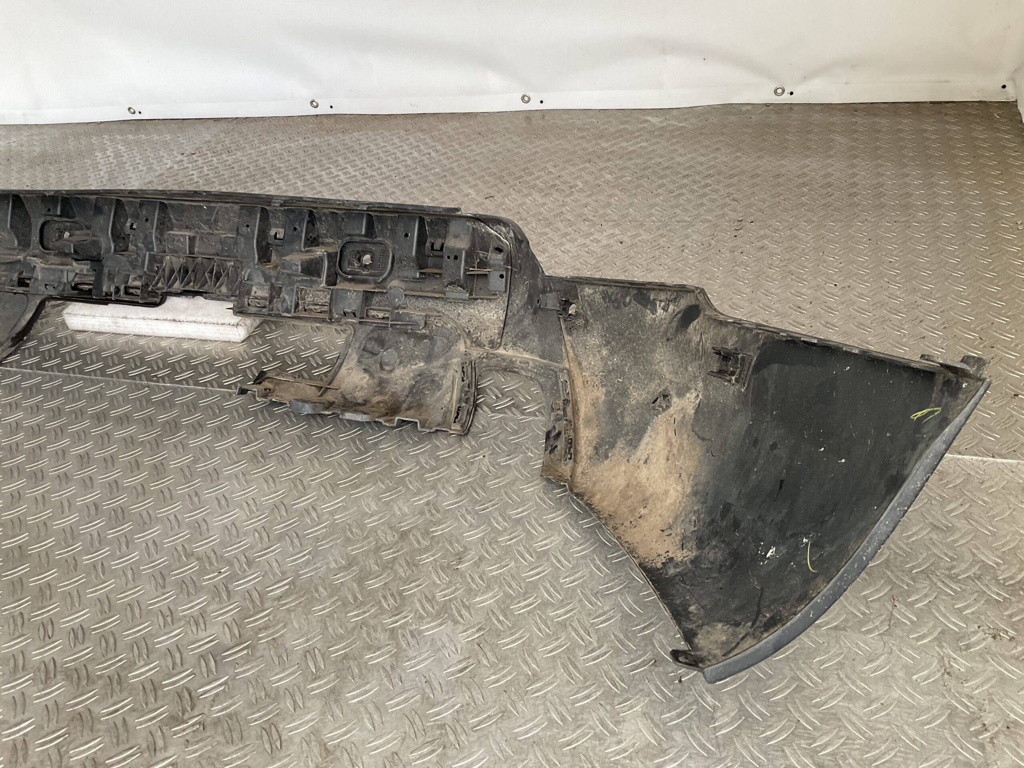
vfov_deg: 48.2
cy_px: 384
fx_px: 858
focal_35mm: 29
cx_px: 512
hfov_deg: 61.7
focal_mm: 3
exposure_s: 1/100
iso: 50
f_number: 1.8
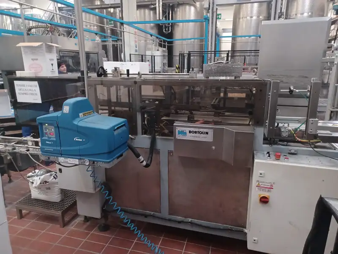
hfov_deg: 69.4
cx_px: 169
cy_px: 127
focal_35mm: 25
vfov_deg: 54.9
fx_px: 244
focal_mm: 4.6
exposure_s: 1/20
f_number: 1.8
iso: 800
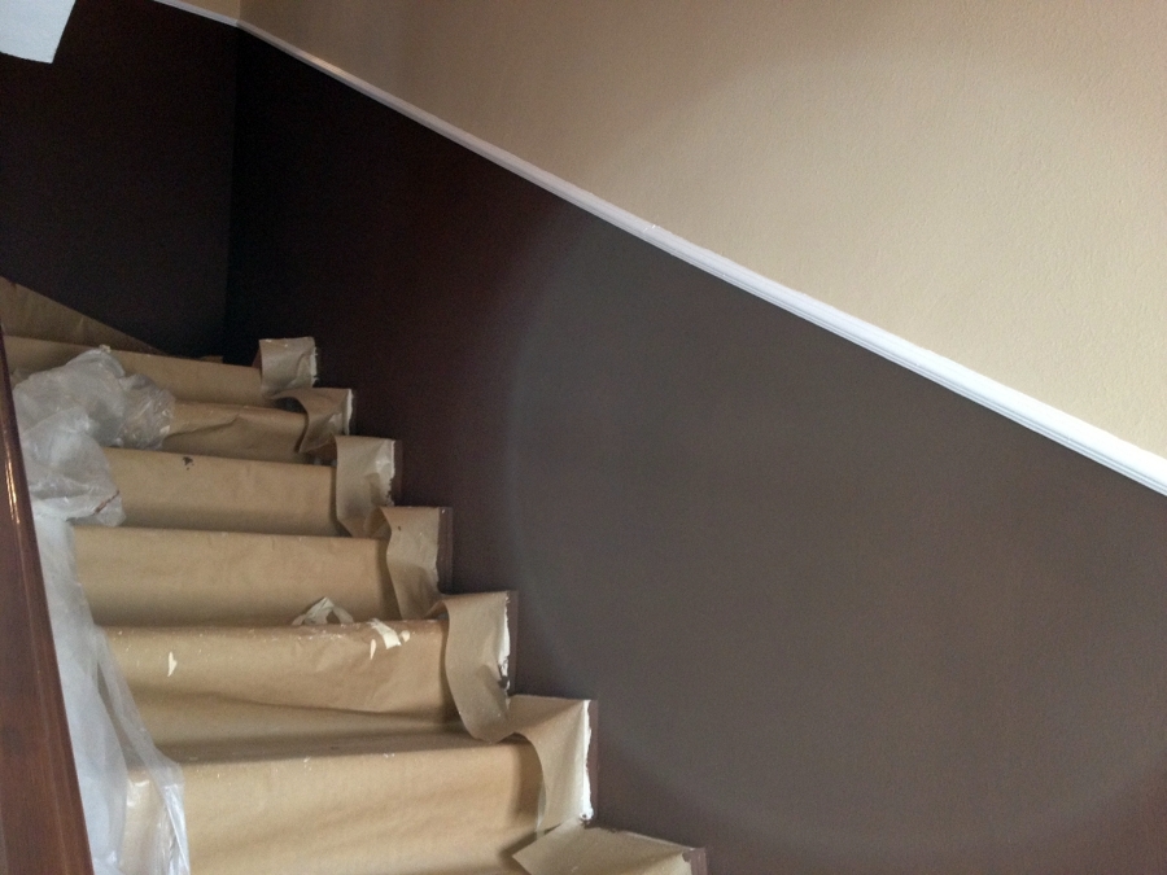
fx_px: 1180
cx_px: 584
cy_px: 438
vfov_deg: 40.7
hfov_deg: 52.6
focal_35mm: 35
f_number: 2.4
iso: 200
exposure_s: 1/20
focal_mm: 4.28
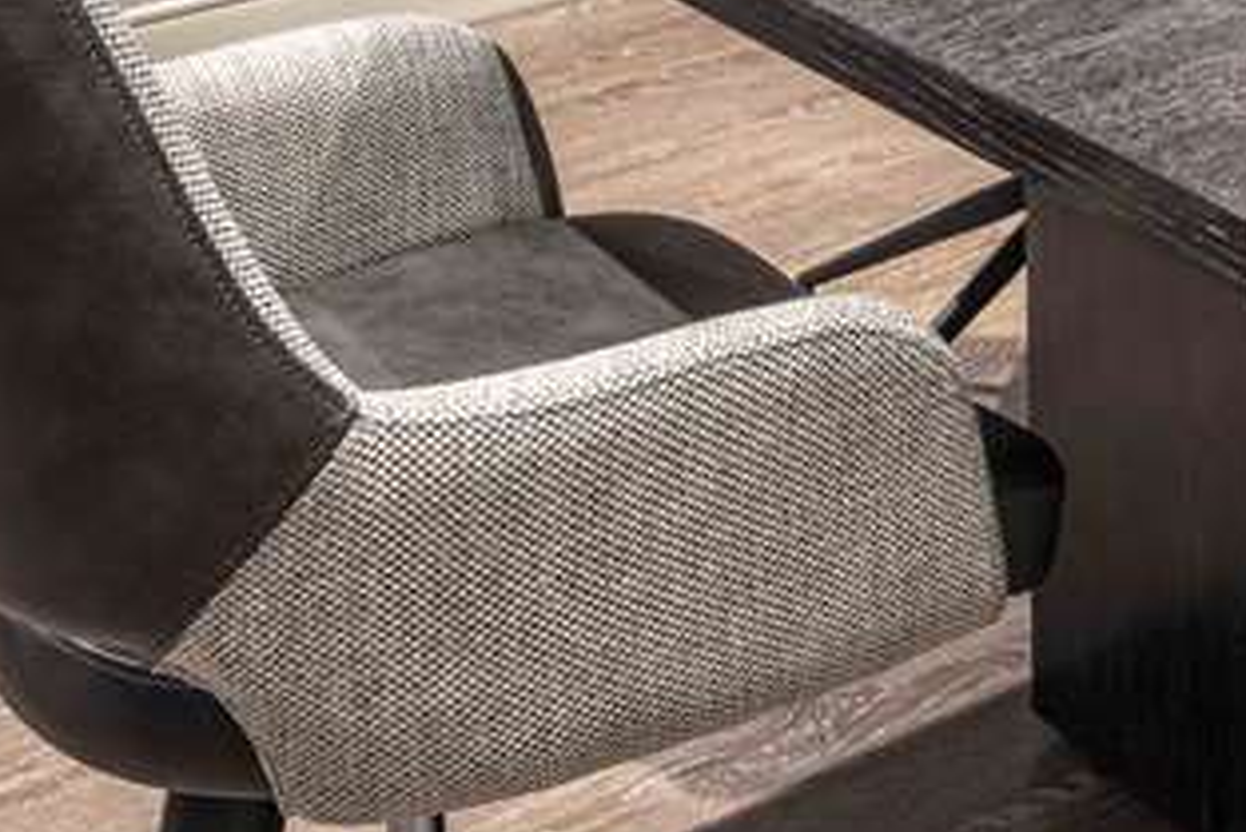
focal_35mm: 91
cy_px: -1011
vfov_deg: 12.5
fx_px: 3151
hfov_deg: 20.3
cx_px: 1672
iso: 200
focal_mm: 19
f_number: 8
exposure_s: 1/2
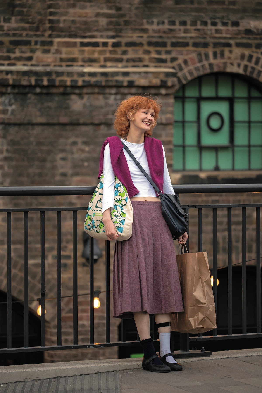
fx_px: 1888
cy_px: 196
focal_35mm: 173
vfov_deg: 11.9
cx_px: 131
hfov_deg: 7.9
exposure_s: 1/1600
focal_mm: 173
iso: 1000
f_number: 2.8
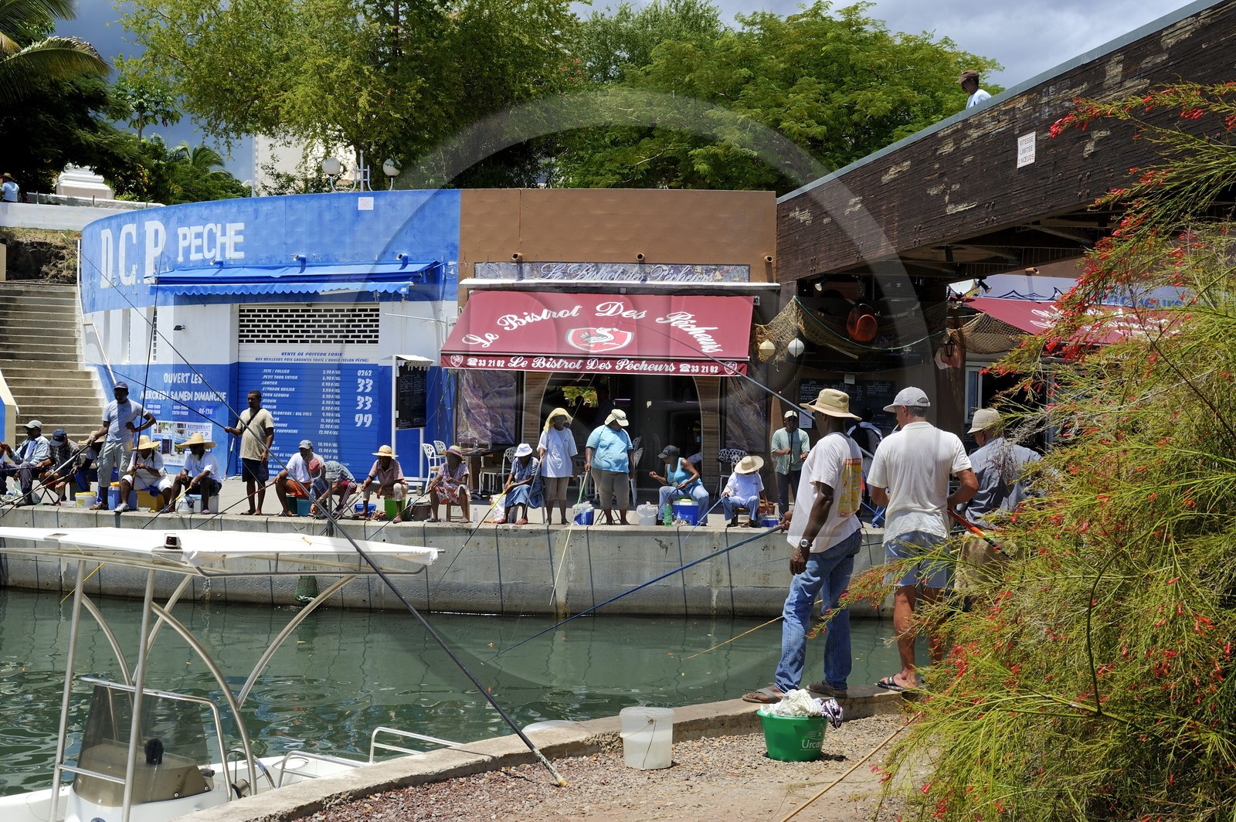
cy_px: 411
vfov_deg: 28.0
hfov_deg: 41.1
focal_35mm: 48
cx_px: 618
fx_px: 1647
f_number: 13
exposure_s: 1/160
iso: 200
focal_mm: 48
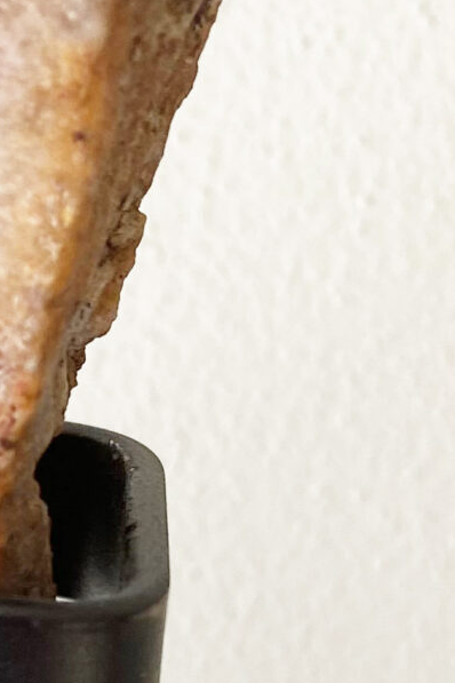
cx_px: -489
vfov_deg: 16.3
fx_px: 2199
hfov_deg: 10.7
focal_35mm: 116
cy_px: 990
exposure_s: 1/122
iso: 64
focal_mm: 4.25
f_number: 1.8
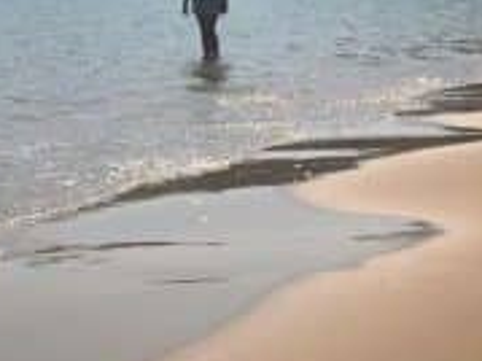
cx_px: 315
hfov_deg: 15.7
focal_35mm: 125
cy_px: -105
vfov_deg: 11.5
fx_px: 1739
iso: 20
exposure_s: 1/6897
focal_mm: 3.99
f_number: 1.8
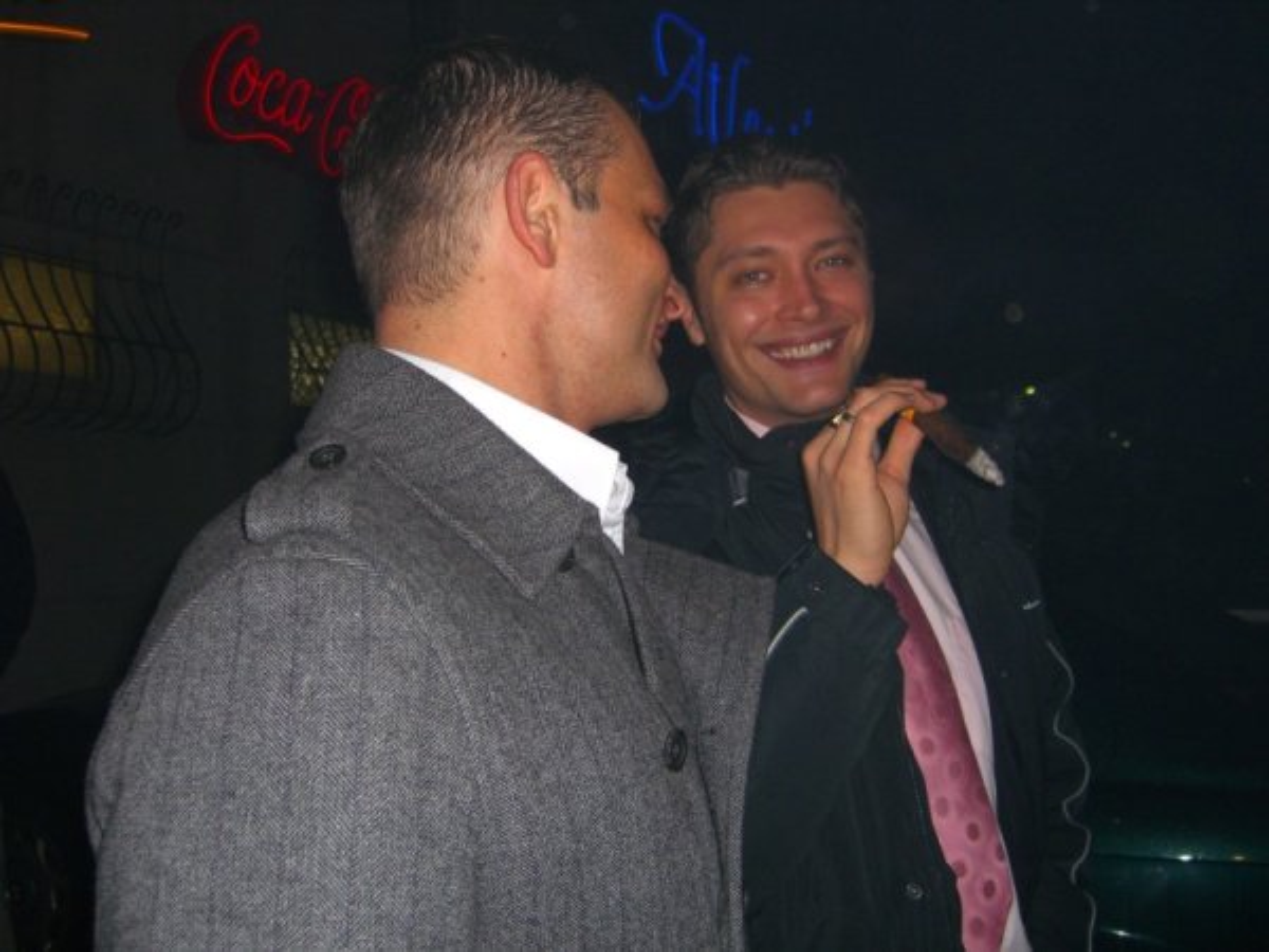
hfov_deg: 49.0
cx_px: 634
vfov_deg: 37.7
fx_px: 1393
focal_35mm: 38
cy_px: 476
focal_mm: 7.9
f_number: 2.8
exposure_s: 1/60
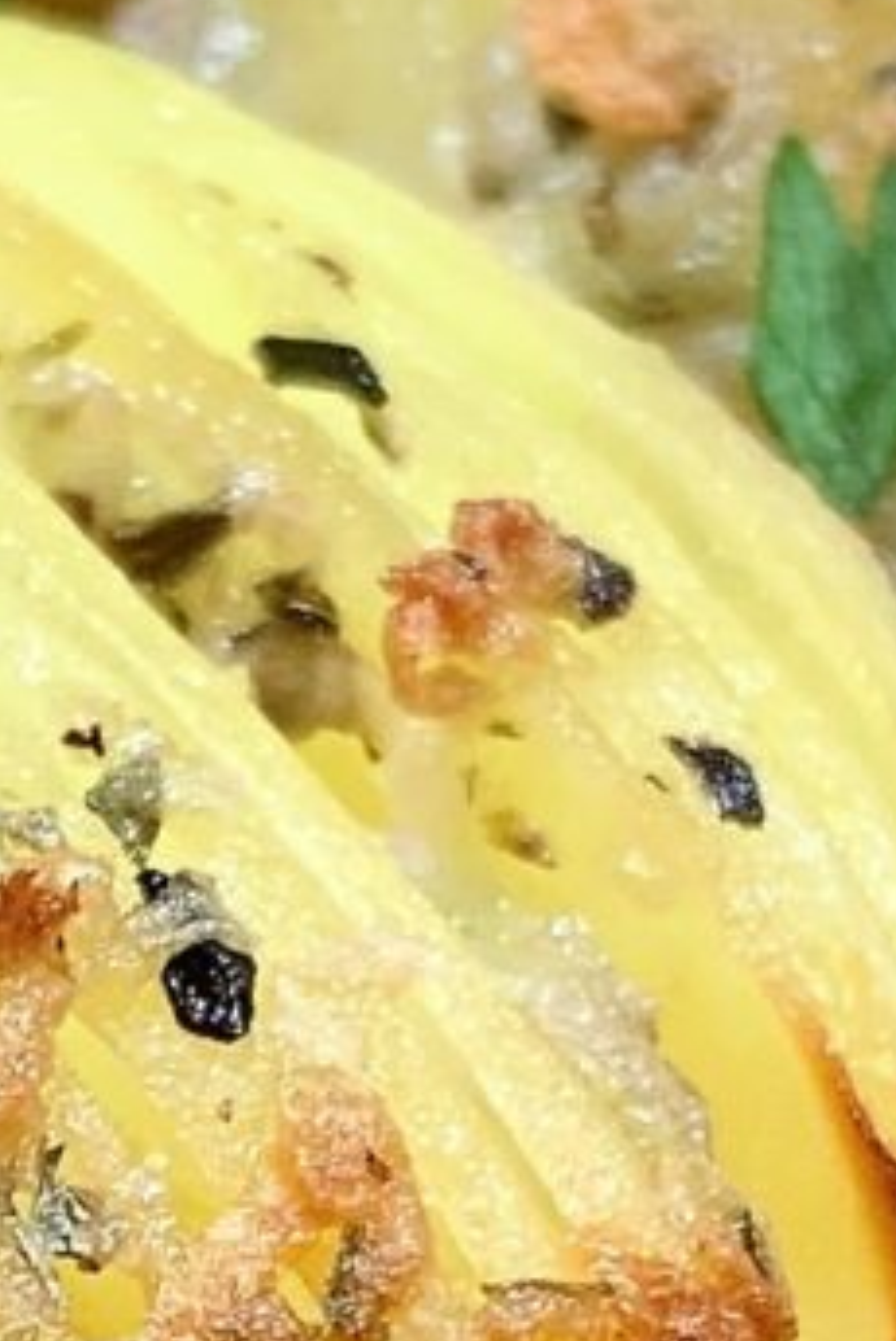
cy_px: 1185
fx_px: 7488
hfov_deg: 6.8
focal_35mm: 201
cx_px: -12
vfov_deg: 10.2
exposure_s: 1/121
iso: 40
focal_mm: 4.25
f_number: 1.8
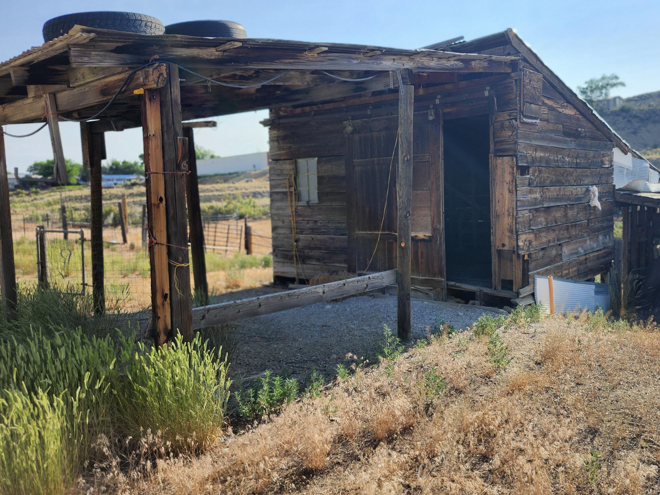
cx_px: 410
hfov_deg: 60.9
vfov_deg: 48.2
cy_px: 240
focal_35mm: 29
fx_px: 553
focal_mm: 5.54
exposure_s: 1/1542
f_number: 1.8
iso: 25
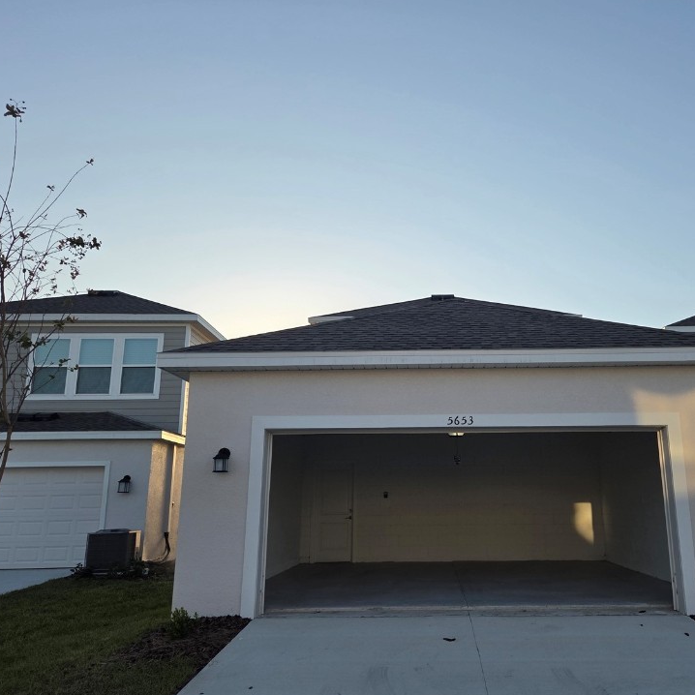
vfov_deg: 55.6
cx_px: 421
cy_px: 353
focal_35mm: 29
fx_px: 659
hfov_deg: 55.2
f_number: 1.8
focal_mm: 5.4
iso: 80
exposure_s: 1/3194
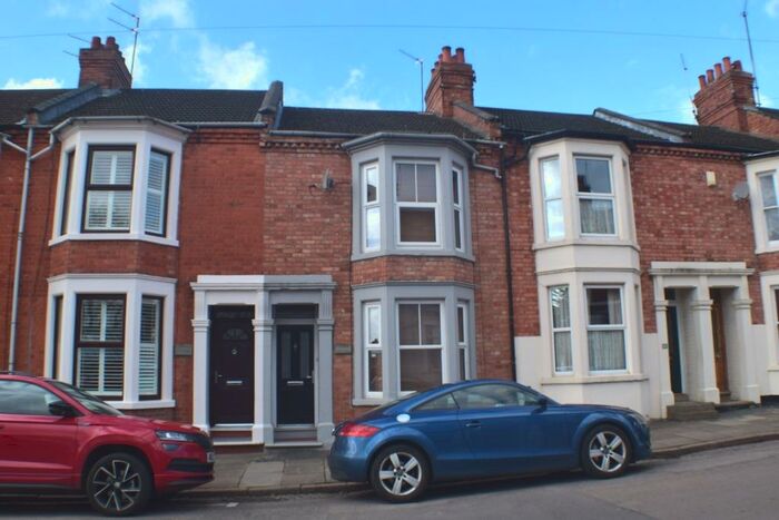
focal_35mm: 34
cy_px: 260
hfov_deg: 55.1
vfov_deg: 38.4
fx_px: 747
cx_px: 390
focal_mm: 23
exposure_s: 1/320
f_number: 10
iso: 400
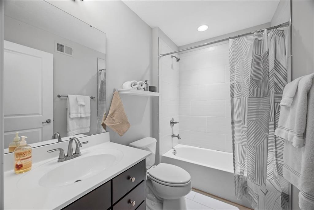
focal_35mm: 14
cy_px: 105
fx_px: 122
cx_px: 157
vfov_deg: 81.2
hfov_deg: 104.2
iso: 400
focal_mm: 14
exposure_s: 1/2
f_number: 8
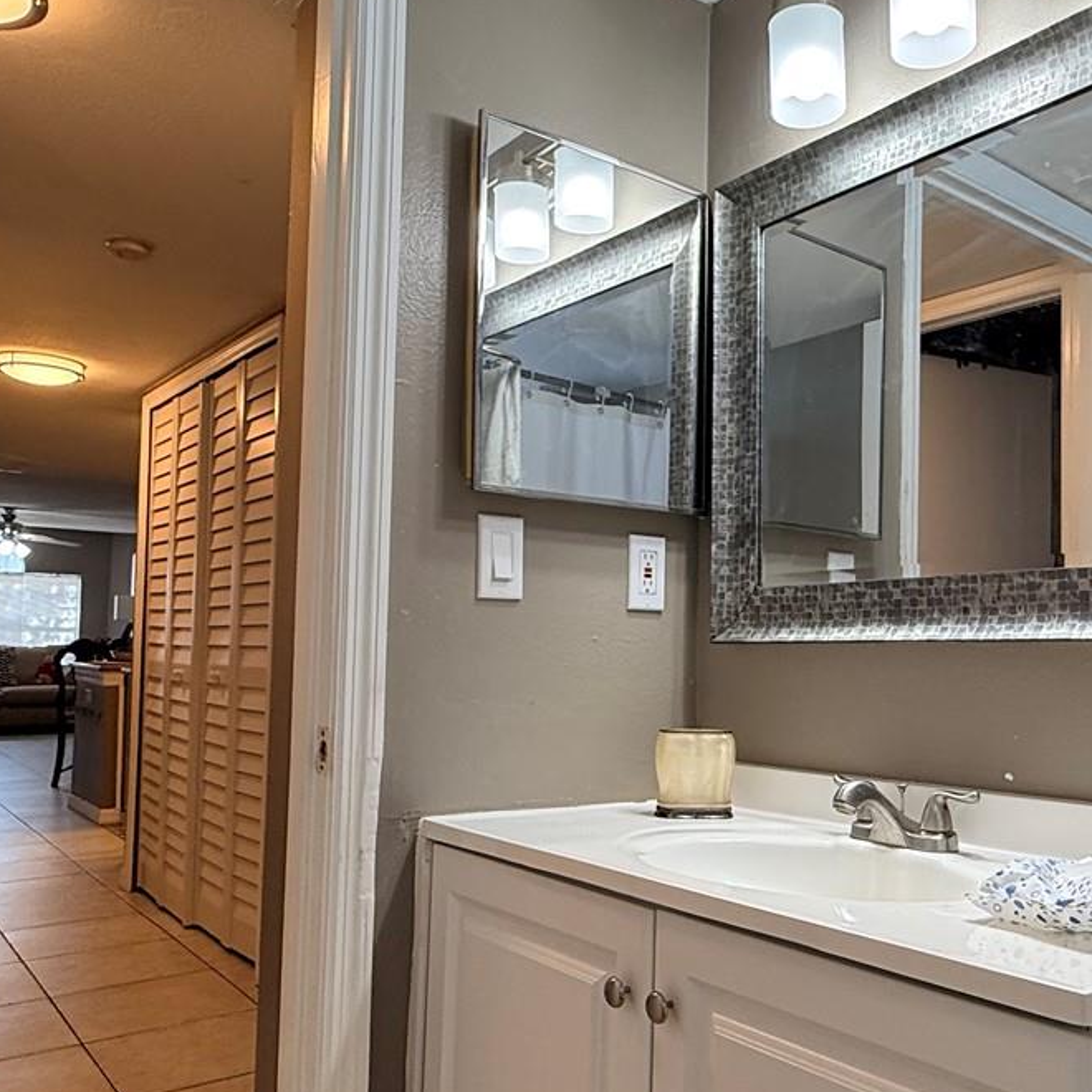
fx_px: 1071
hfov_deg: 53.3
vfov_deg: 53.9
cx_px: 697
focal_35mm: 30
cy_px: 599
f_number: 2.2
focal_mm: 2.22
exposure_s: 1/120
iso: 125
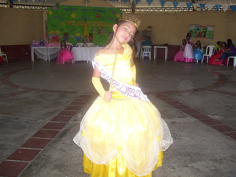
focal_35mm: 36
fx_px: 246
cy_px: 88
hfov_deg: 51.3
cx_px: 118
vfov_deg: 39.7
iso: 125
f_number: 2.7
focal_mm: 6
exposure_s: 1/60
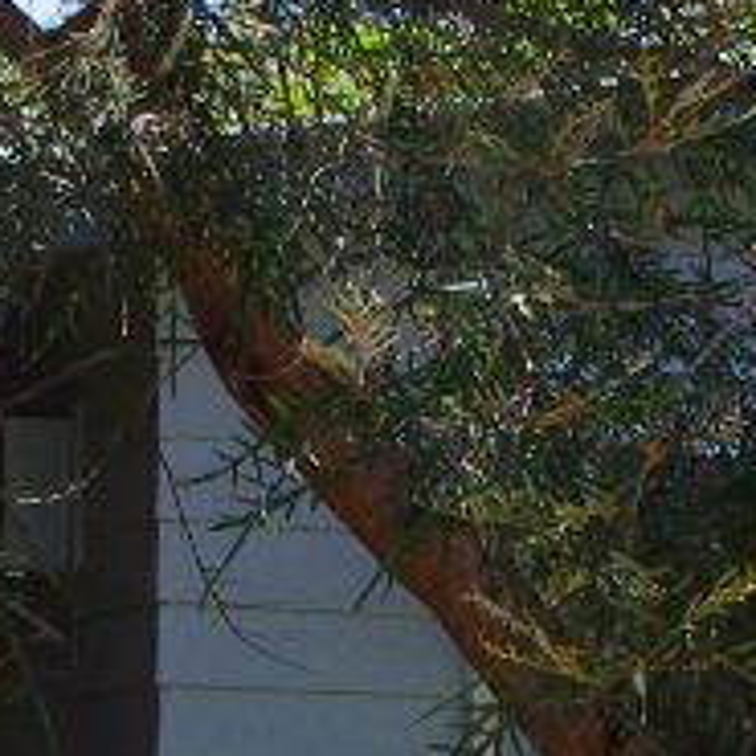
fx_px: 3929
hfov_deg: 11.0
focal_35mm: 159
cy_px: 546
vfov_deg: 11.0
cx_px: 306
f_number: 11
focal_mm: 18
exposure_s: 1/125
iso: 400
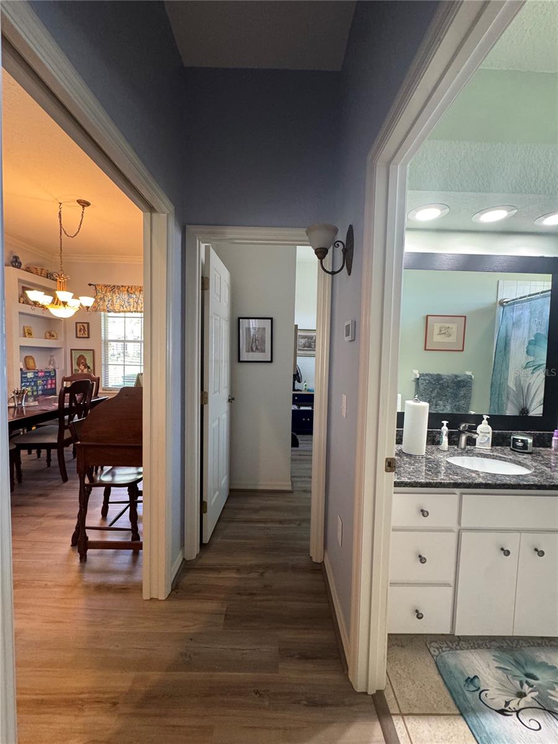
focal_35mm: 14
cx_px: 279
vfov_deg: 102.1
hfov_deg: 85.7
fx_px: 301
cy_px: 372
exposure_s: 1/60
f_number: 2.2
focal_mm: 2.22
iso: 640
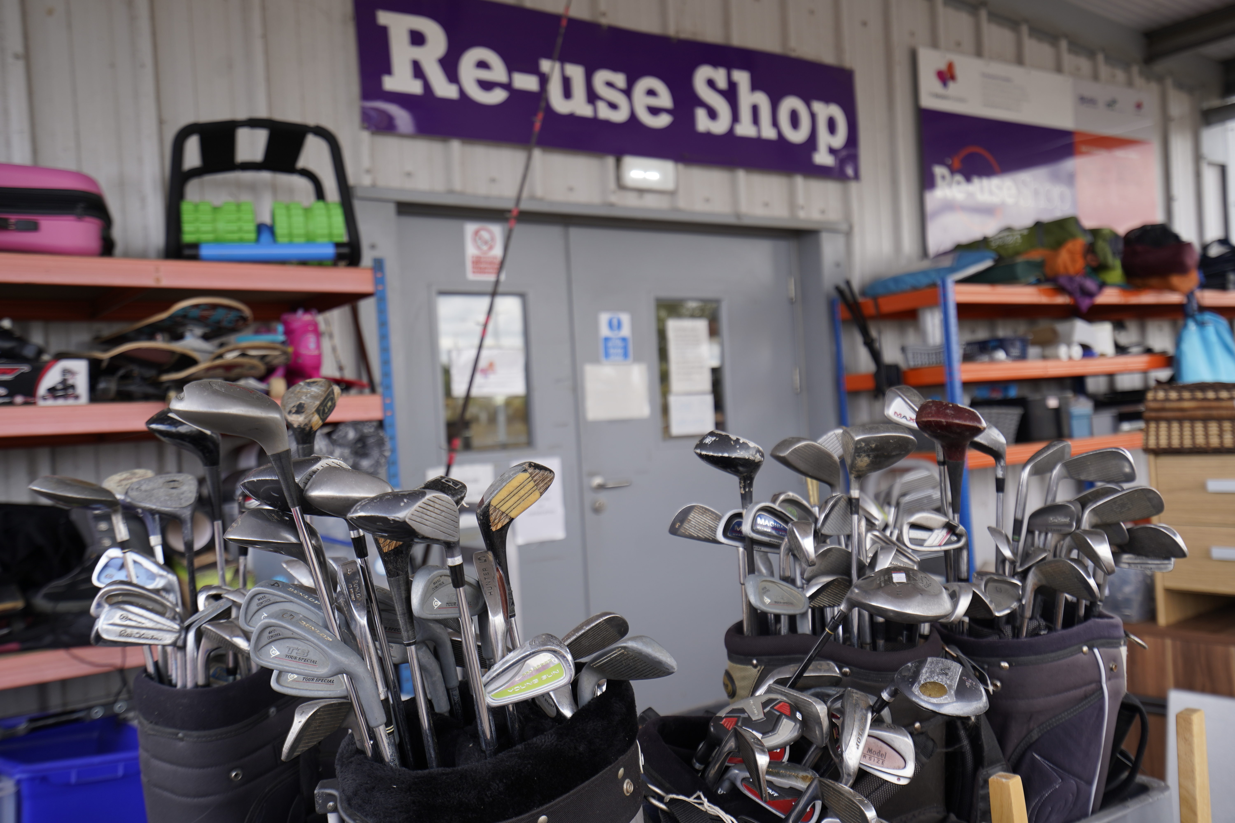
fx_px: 1201
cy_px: 412
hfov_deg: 54.4
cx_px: 618
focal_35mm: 35
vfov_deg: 37.9
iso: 125
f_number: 4
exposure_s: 1/160
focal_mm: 35
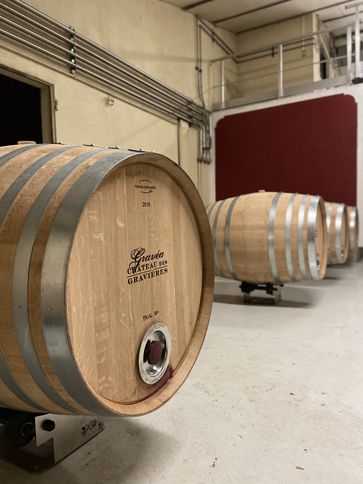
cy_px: 242
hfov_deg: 53.1
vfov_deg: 67.3
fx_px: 364
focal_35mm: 26
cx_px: 182
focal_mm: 4.25
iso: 500
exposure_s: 1/33
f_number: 1.8
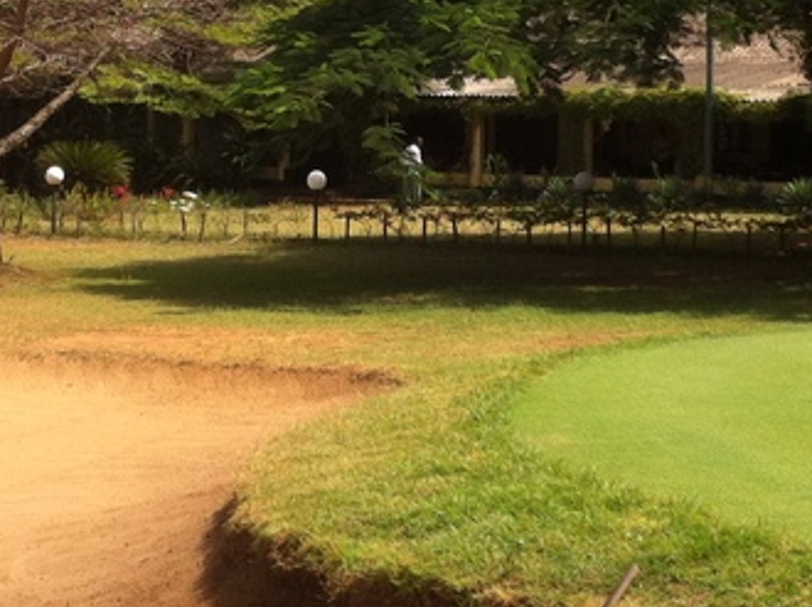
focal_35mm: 106
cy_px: 230
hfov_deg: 18.6
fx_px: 2485
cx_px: 411
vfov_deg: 13.9
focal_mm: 3.85
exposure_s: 1/1160
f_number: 2.8
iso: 80
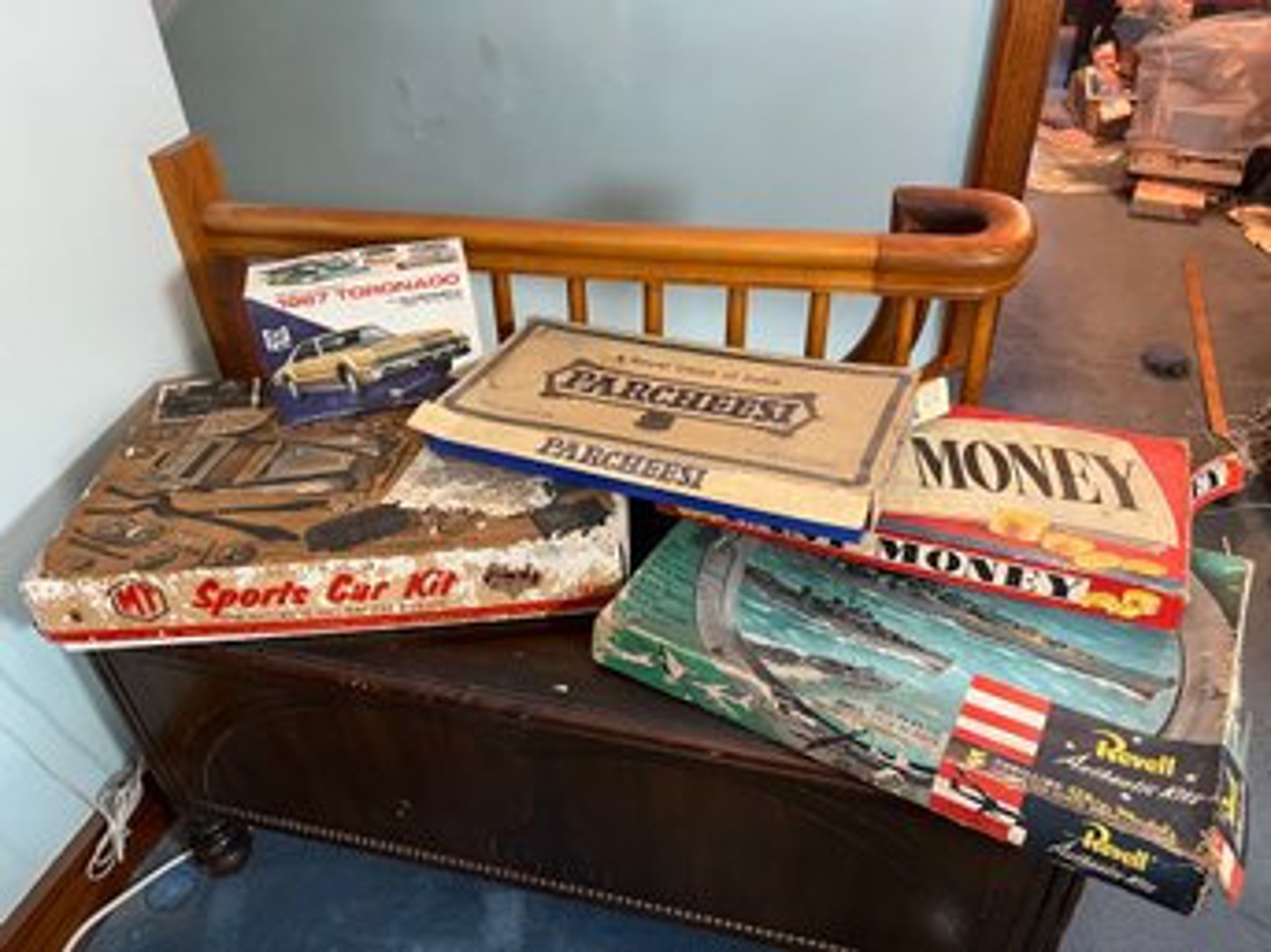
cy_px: 476
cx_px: 636
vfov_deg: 53.0
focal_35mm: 26
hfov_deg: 67.3
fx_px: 954
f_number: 1.5
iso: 400
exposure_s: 1/40
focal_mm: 5.7
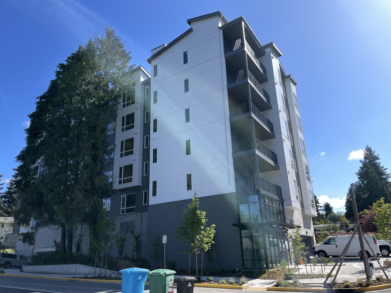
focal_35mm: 26
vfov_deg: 53.1
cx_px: 196
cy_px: 146
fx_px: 294
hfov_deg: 67.3
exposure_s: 1/2747
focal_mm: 4.2
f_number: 1.6
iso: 32
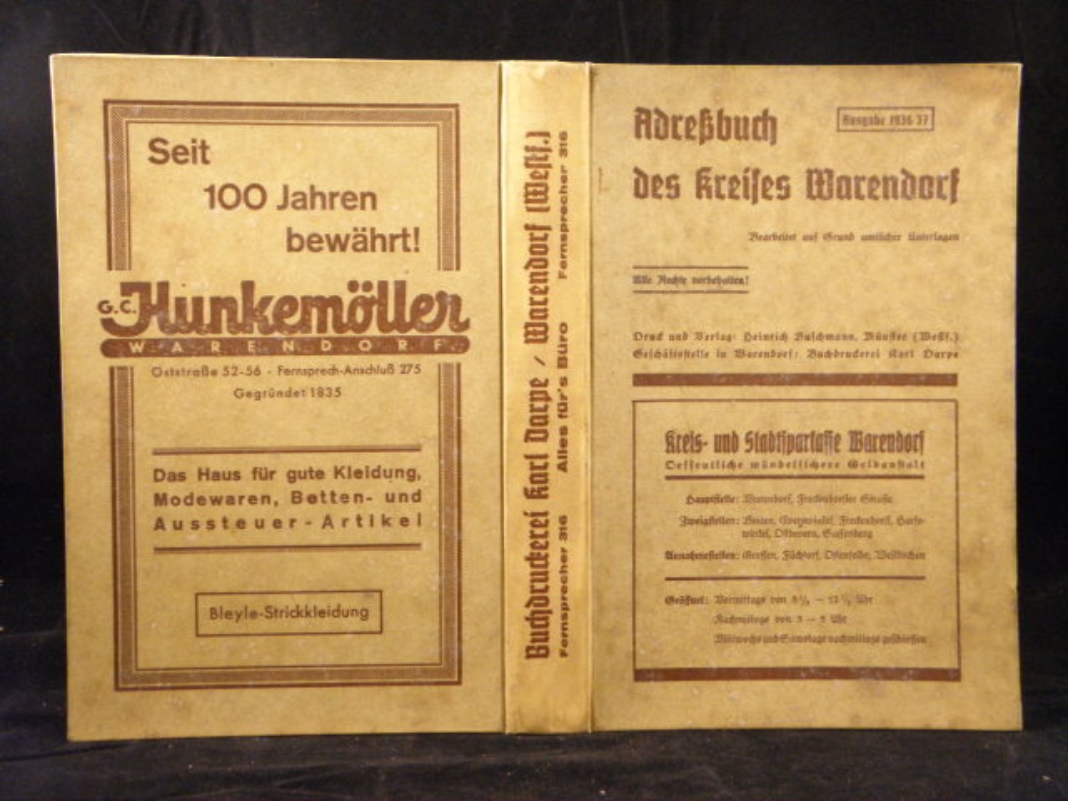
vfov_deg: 29.1
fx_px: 1543
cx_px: 534
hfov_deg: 38.2
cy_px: 400
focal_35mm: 50
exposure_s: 1/40
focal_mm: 9.1
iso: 400
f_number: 4
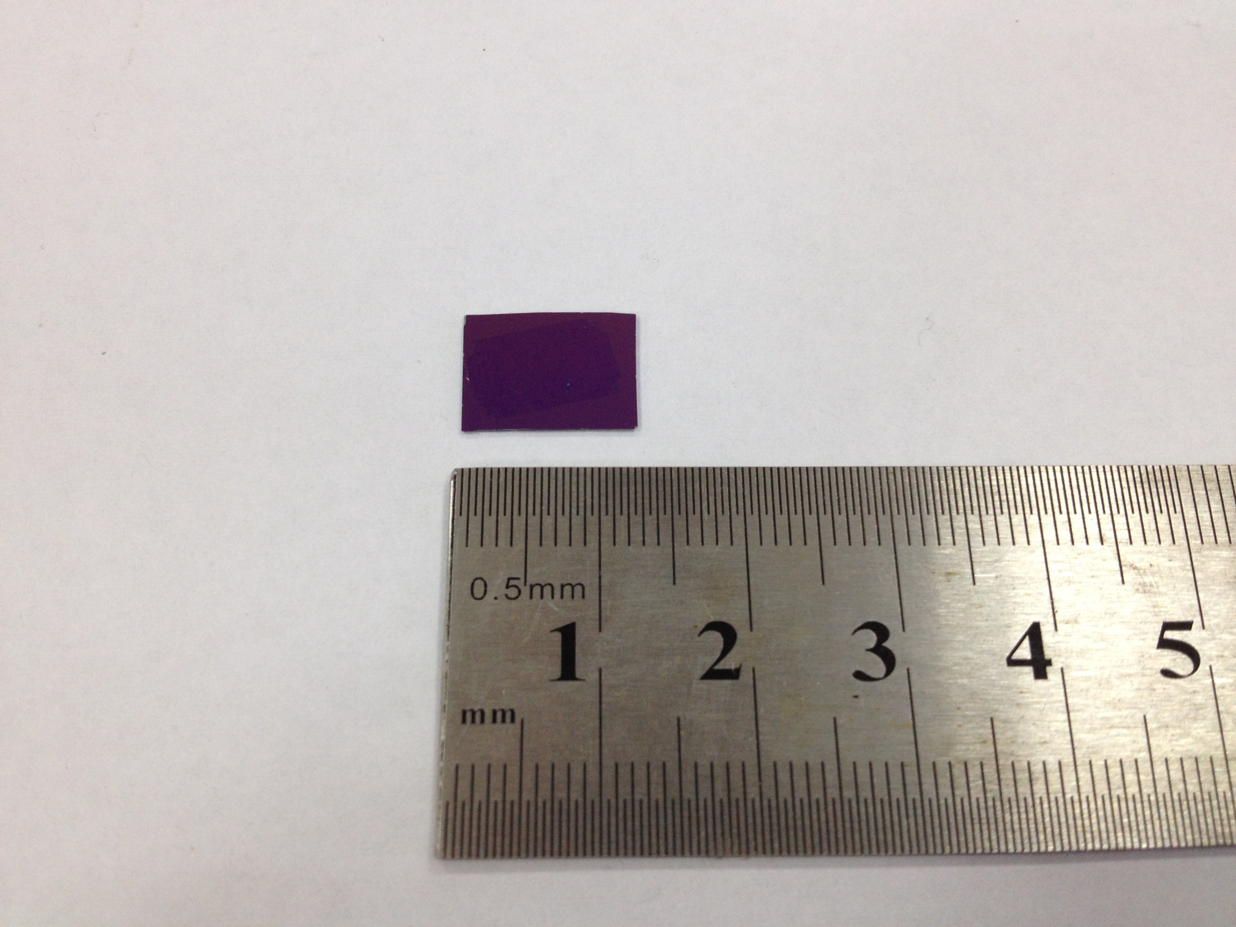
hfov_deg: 52.6
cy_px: 464
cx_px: 618
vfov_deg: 40.7
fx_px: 1250
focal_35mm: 35
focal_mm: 4.28
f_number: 2.4
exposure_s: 1/20
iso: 80
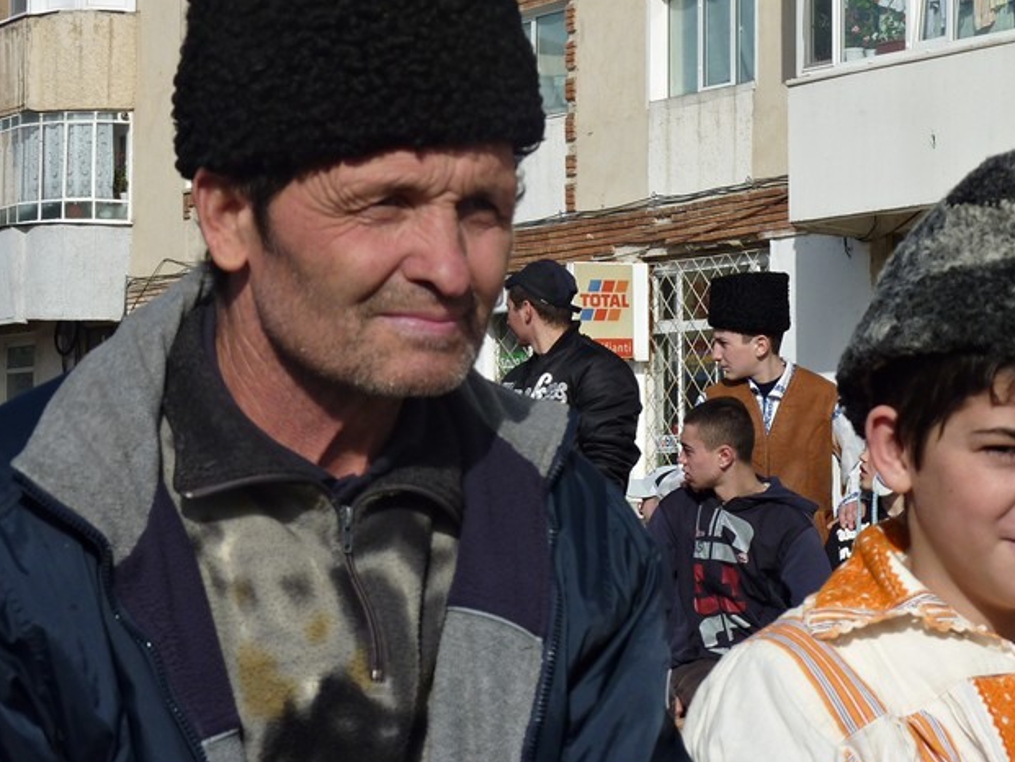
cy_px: 303
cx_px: 633
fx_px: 3402
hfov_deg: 16.9
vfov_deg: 12.8
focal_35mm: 116
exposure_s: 1/800
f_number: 5.6
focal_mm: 14.7
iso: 80
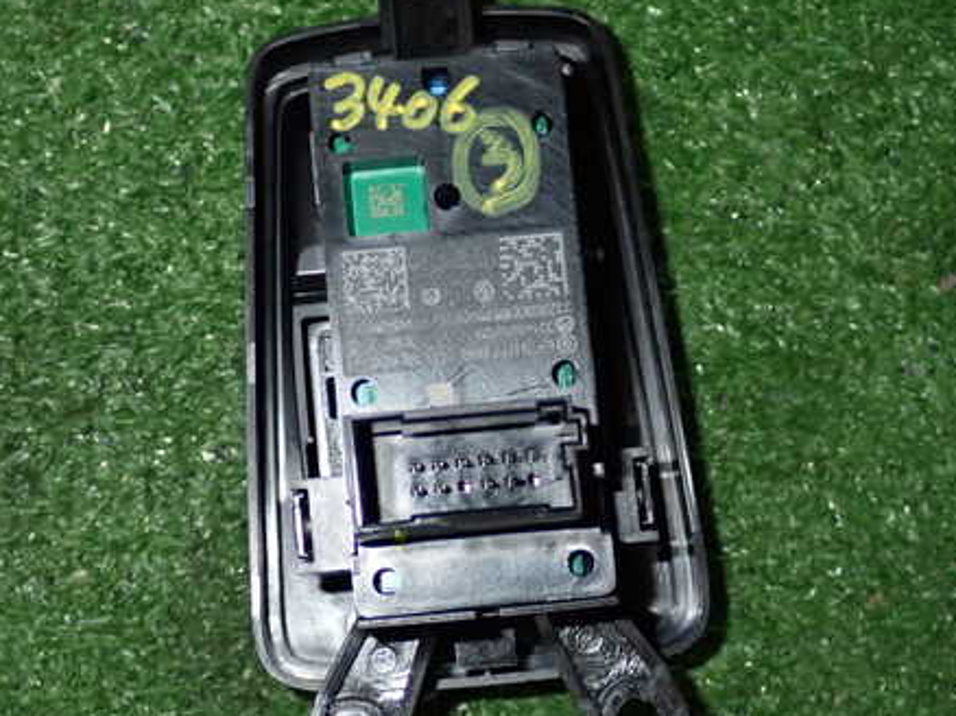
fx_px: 2043
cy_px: 343
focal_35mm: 74
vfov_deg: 19.9
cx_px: 439
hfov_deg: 26.3
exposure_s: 1/50
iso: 800
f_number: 10
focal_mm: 9.65
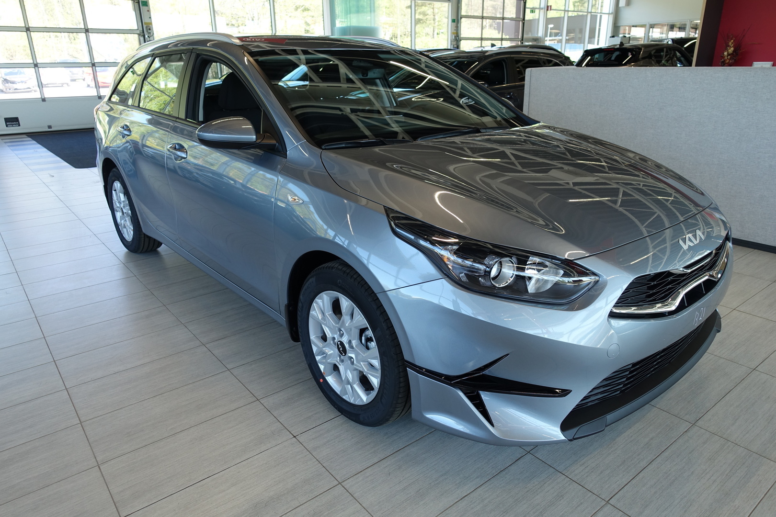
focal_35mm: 24
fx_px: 517
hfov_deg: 73.7
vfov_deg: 53.1
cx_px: 388
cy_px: 258
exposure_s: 1/80
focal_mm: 8.8
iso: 125
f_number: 3.2
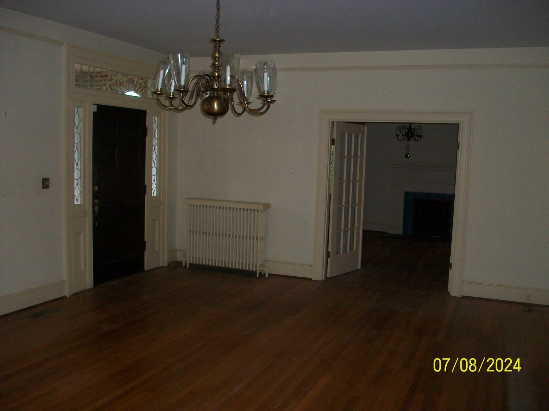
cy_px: 206
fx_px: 539
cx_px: 274
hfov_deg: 54.0
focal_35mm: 34
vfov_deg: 41.8
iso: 160
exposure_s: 1/60
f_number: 2.8
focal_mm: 5.7
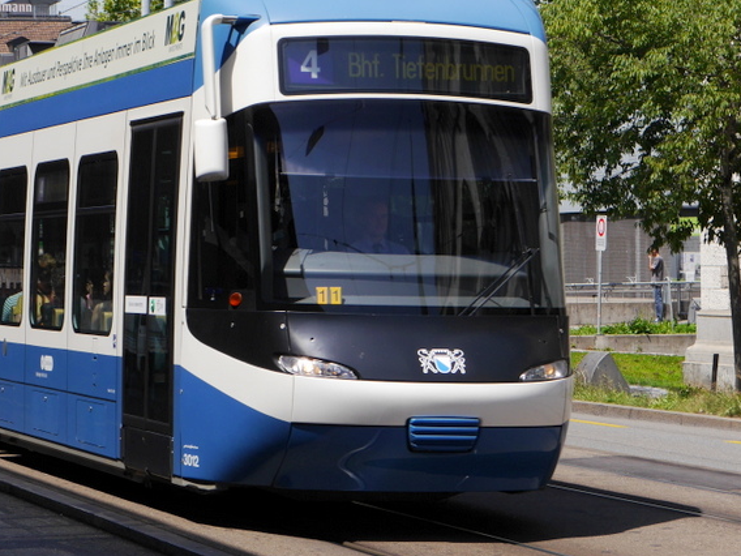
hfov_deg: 13.3
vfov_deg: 10.0
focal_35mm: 148
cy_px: 217
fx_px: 3168
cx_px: 231
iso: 160
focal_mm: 42
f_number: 9
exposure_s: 1/320
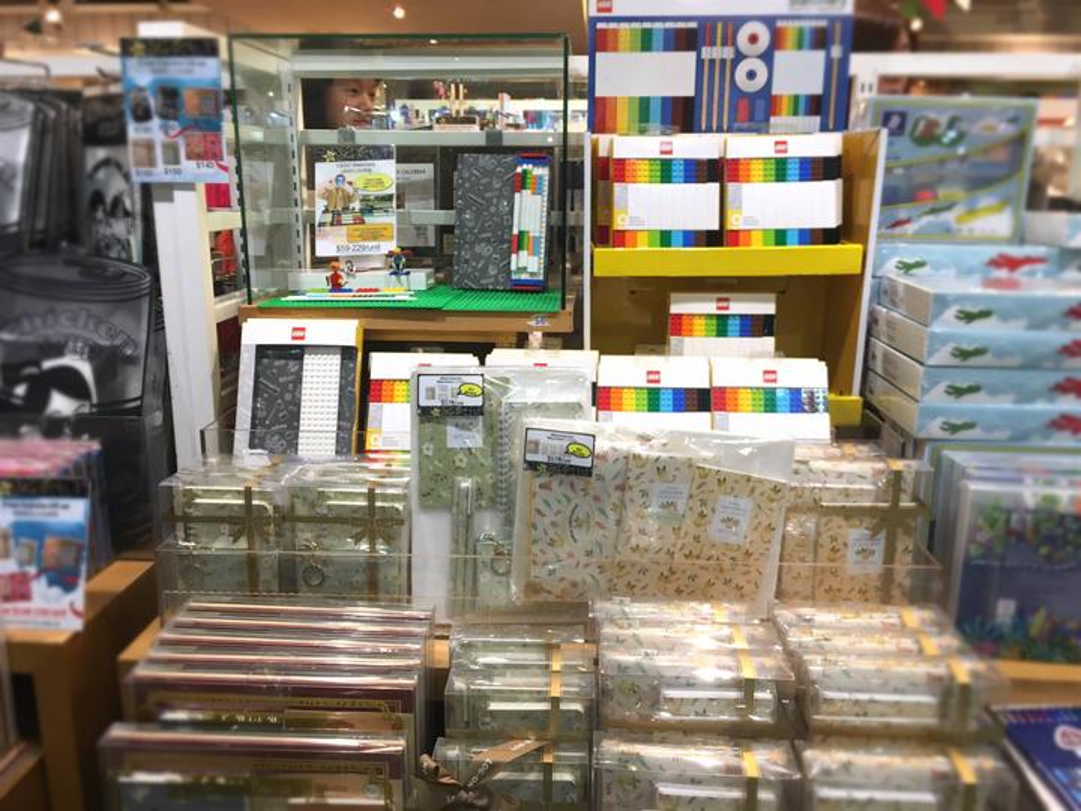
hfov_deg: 61.7
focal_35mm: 29
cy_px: 406
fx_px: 906
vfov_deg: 48.2
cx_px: 540
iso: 32
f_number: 2.2
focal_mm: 4.15
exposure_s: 1/33
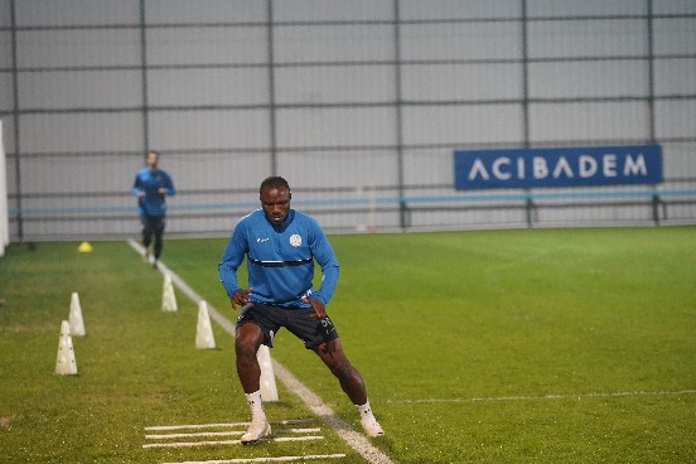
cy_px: 235
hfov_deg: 12.1
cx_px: 313
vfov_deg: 8.1
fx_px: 3286
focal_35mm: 170
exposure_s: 1/320
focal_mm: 140
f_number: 3.2
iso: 4000
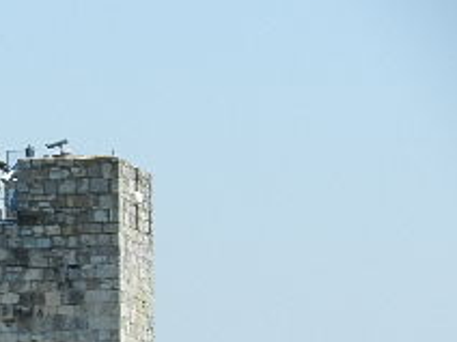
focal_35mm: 434
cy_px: 482
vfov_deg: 3.4
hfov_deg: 4.5
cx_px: -224
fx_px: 5730
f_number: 5.2
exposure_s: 1/800
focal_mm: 25.9
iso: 160
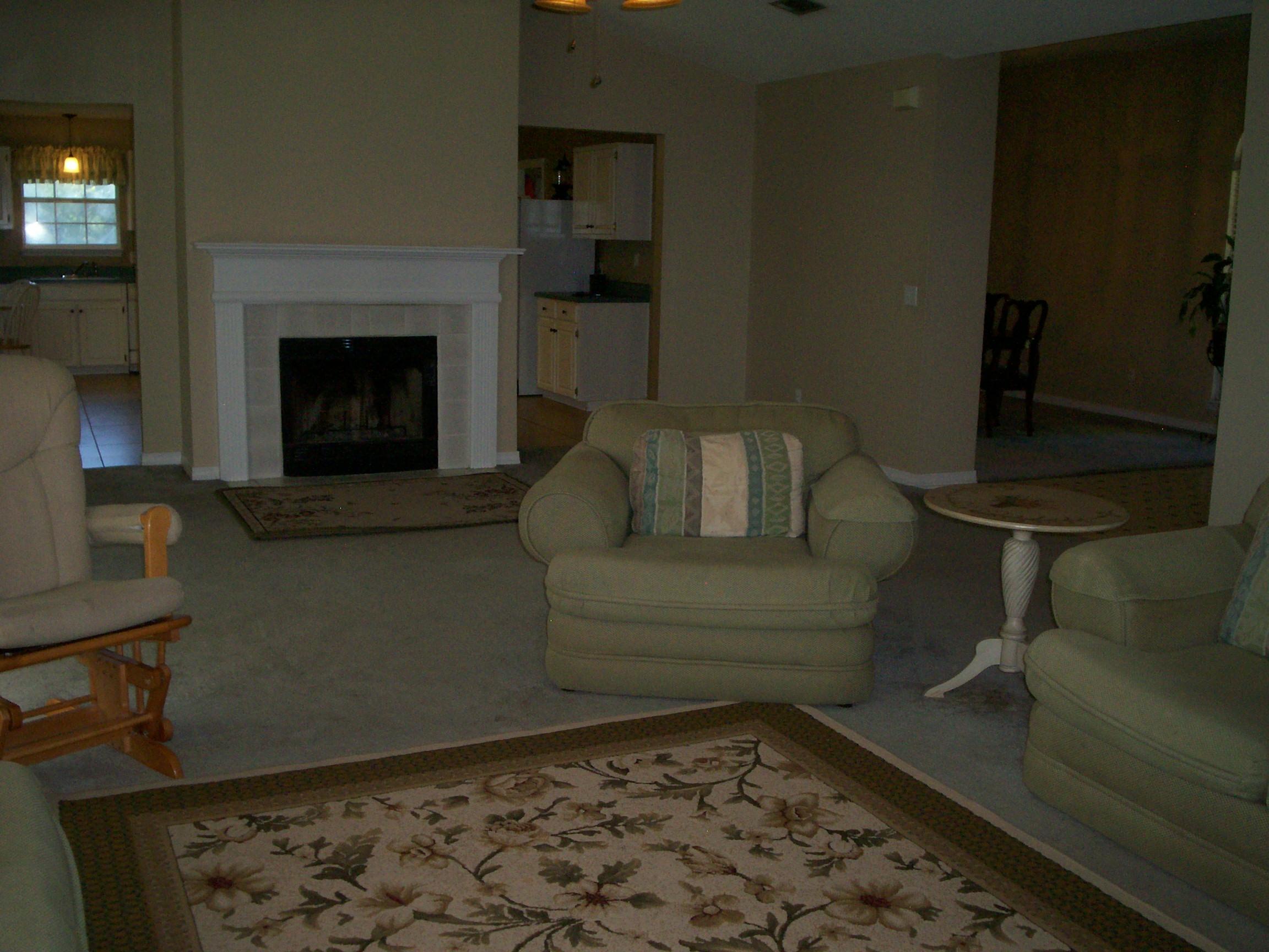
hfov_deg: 51.4
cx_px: 634
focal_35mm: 36
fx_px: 1320
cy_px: 476
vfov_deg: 39.7
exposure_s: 1/64
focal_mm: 5.9
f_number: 4.5
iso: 140
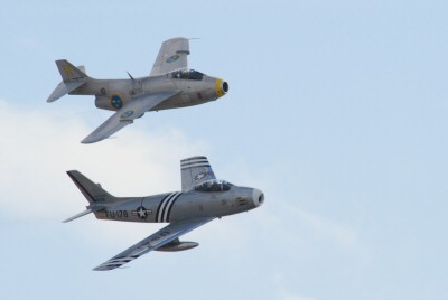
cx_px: 224
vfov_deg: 2.3
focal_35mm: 600
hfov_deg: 3.4
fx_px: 7478
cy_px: 150
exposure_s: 1/750
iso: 400
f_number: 9.5
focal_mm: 400
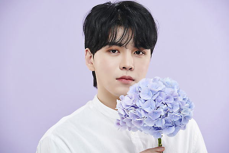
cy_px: 76
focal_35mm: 200
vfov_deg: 6.9
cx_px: 114
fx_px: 1273
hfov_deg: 10.3
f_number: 8
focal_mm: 200
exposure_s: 1/125
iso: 64
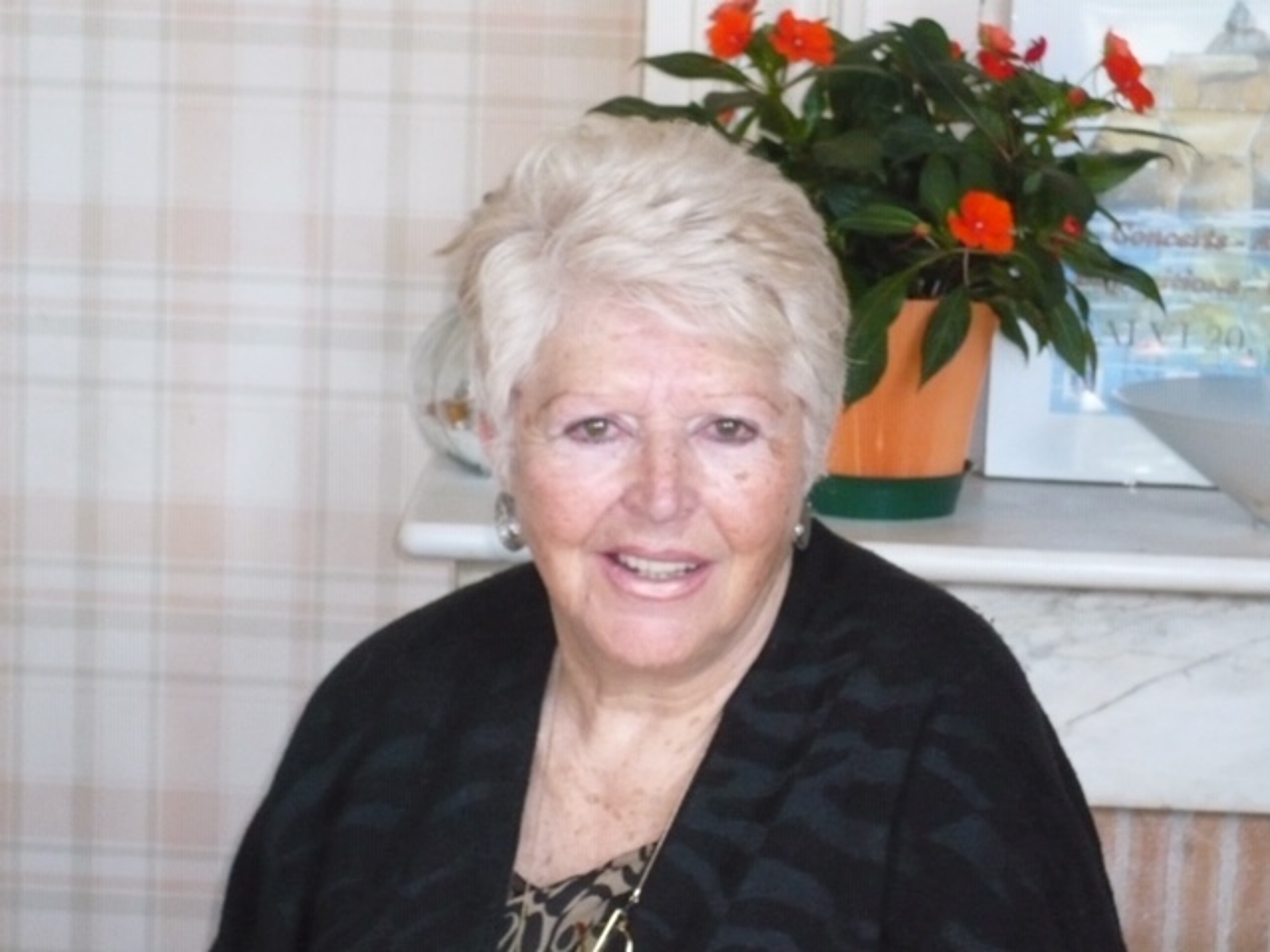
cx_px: 635
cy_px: 476
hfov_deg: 19.6
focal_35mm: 100
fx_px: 3669
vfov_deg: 14.8
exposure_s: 1/30
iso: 500
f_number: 5.6
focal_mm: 16.4
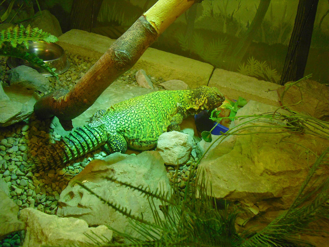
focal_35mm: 36
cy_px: 124
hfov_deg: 51.4
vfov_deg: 39.7
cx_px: 164
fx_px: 342
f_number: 3.1
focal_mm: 6.3
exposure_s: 1/100
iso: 400
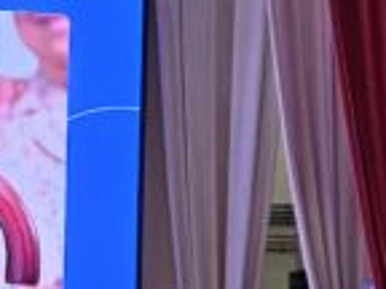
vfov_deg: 8.8
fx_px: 1818
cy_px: 492
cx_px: -255
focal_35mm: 163
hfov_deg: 11.4
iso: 160
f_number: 1.8
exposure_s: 1/100
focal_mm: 5.4
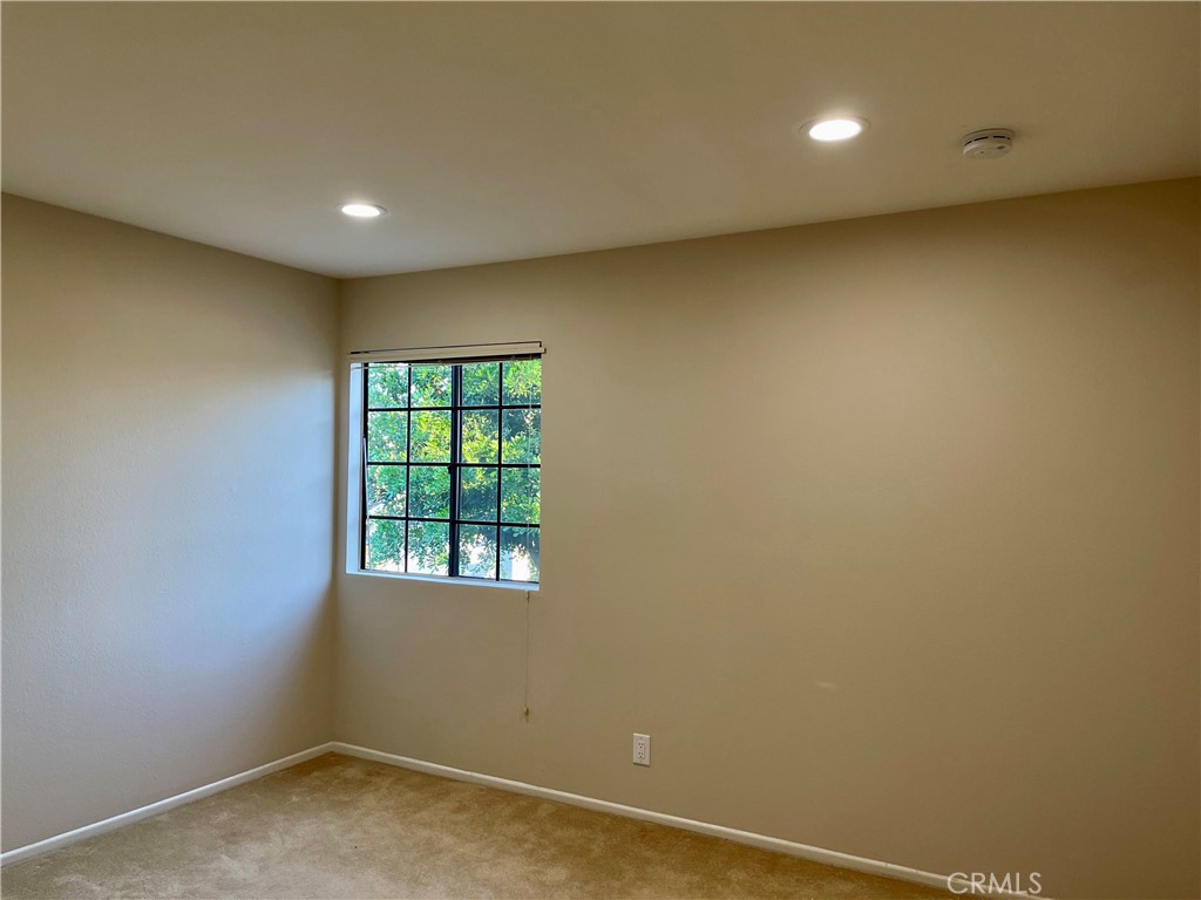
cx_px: 600
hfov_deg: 67.3
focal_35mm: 26
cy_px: 450
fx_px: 902
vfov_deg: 53.1
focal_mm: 5.1
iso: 125
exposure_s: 1/120
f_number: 1.6
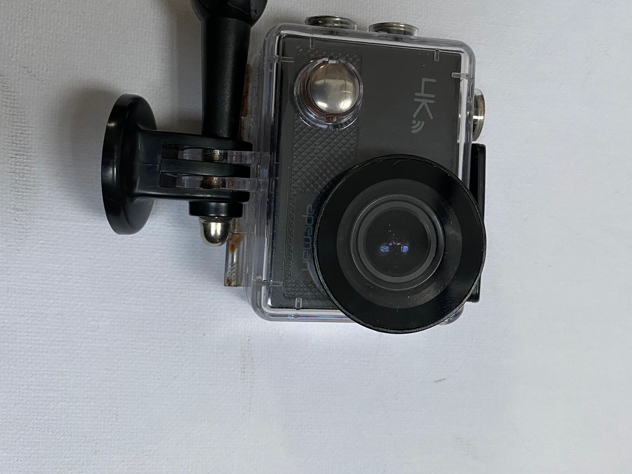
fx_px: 657
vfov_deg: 39.5
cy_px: 194
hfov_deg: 51.3
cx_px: 342
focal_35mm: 36
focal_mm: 4.25
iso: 320
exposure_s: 1/60
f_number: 1.8
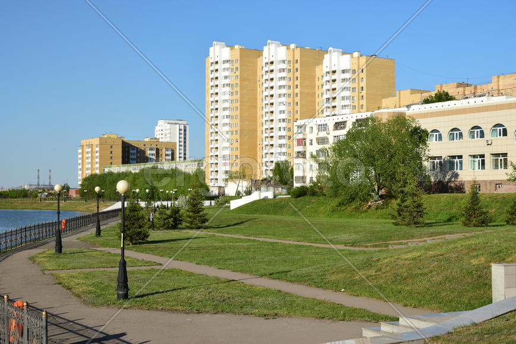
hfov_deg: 37.9
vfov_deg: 25.8
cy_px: 172
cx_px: 258
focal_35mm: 52
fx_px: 752
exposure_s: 1/200
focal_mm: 35
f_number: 9
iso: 100
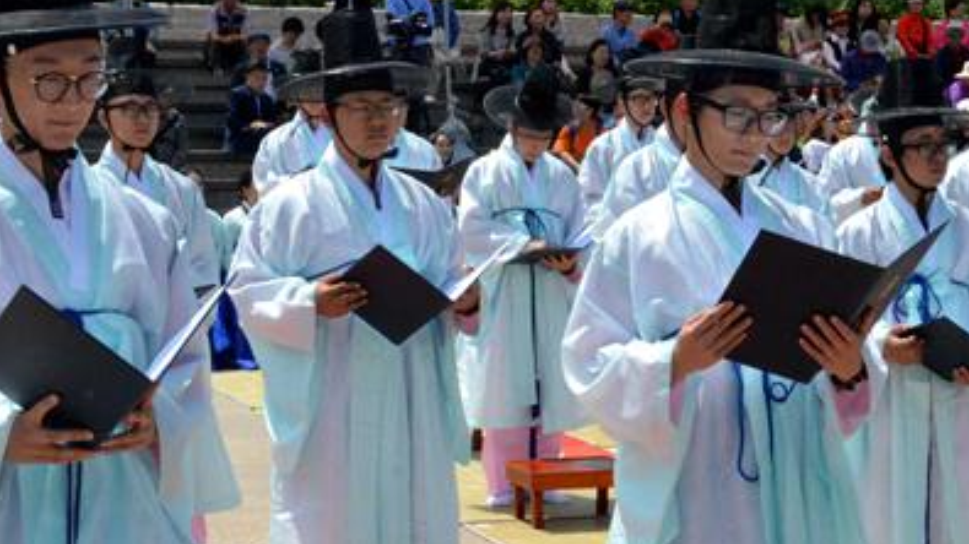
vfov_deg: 13.6
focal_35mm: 89
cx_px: 466
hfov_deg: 23.9
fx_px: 2286
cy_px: 306
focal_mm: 28
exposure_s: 1/1600
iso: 3200
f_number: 20
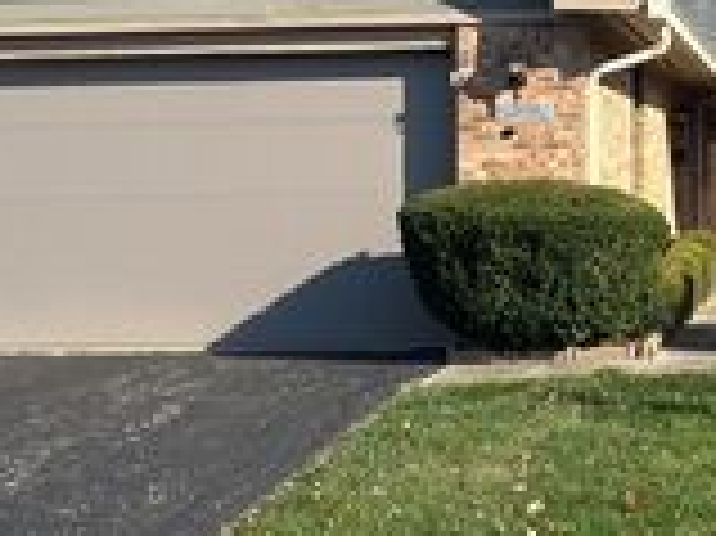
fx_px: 1695
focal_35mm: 82
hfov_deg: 23.1
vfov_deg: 17.7
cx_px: 671
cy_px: 47
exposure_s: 1/2695
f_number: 1.5
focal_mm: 5.7
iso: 50
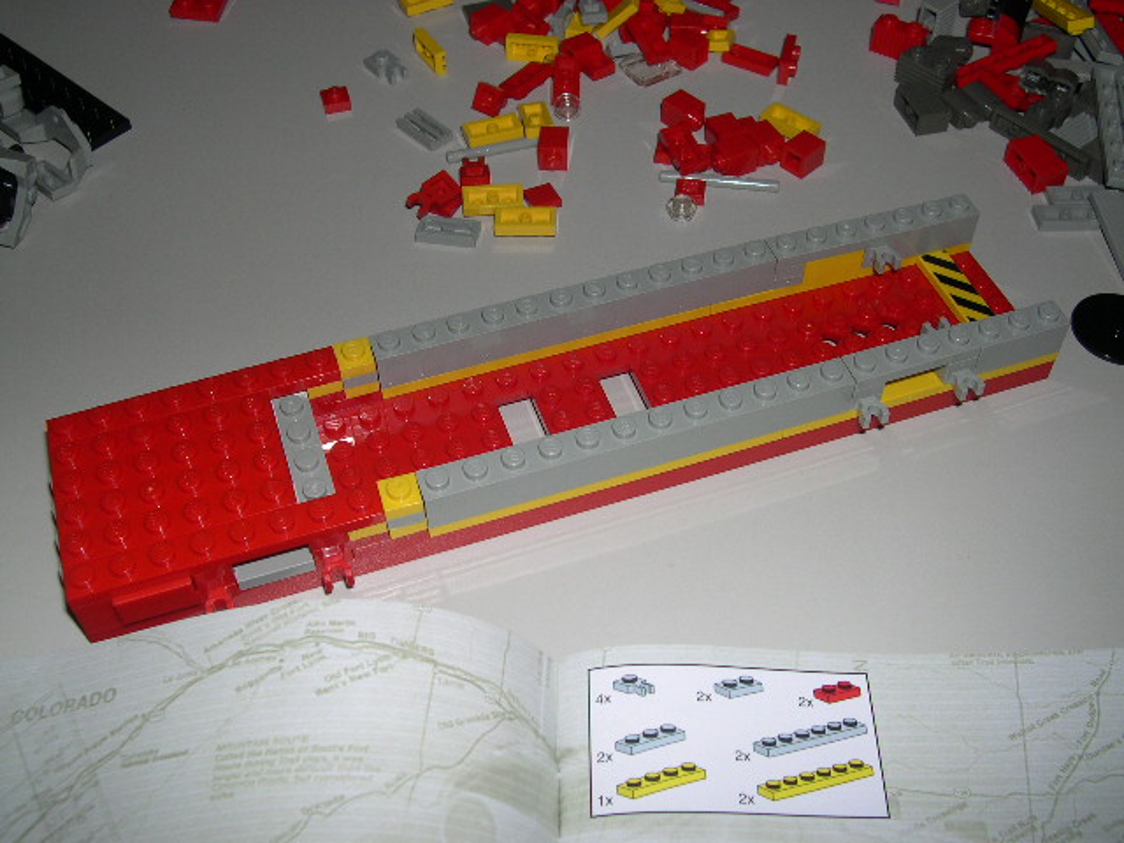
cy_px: 422
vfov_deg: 37.7
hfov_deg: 49.0
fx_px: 1234
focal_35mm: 38
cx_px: 562
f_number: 7.6
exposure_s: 1/60
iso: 100
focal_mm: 8
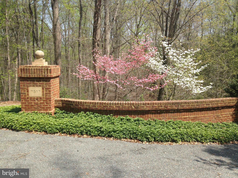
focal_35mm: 33
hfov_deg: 55.4
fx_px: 227
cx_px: 119
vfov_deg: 42.9
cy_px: 89
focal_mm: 4.12
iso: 50
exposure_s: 1/797
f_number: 2.4
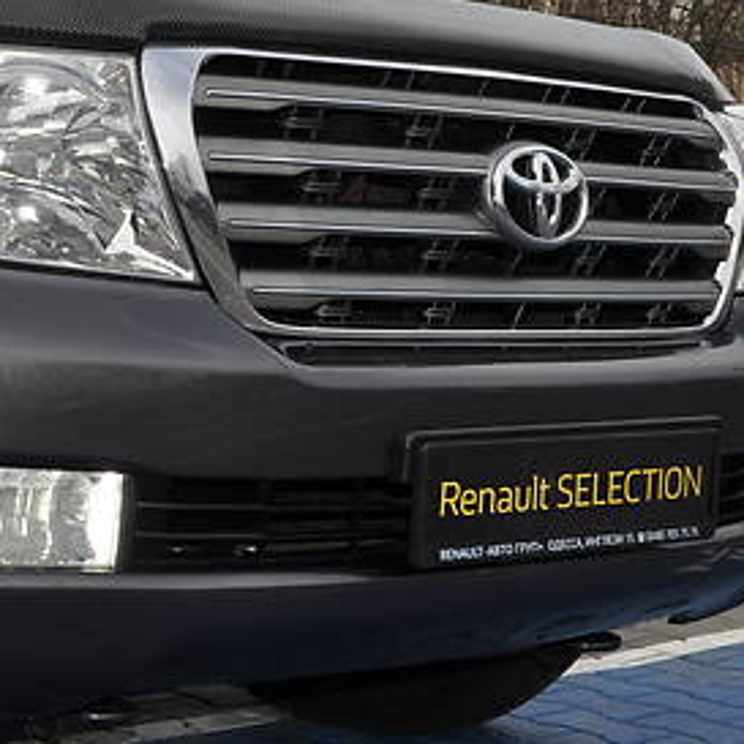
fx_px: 1994
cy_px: 241
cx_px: -183
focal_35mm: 82
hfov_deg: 19.7
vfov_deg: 21.1
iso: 200
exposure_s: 1/200
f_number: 14
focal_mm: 22
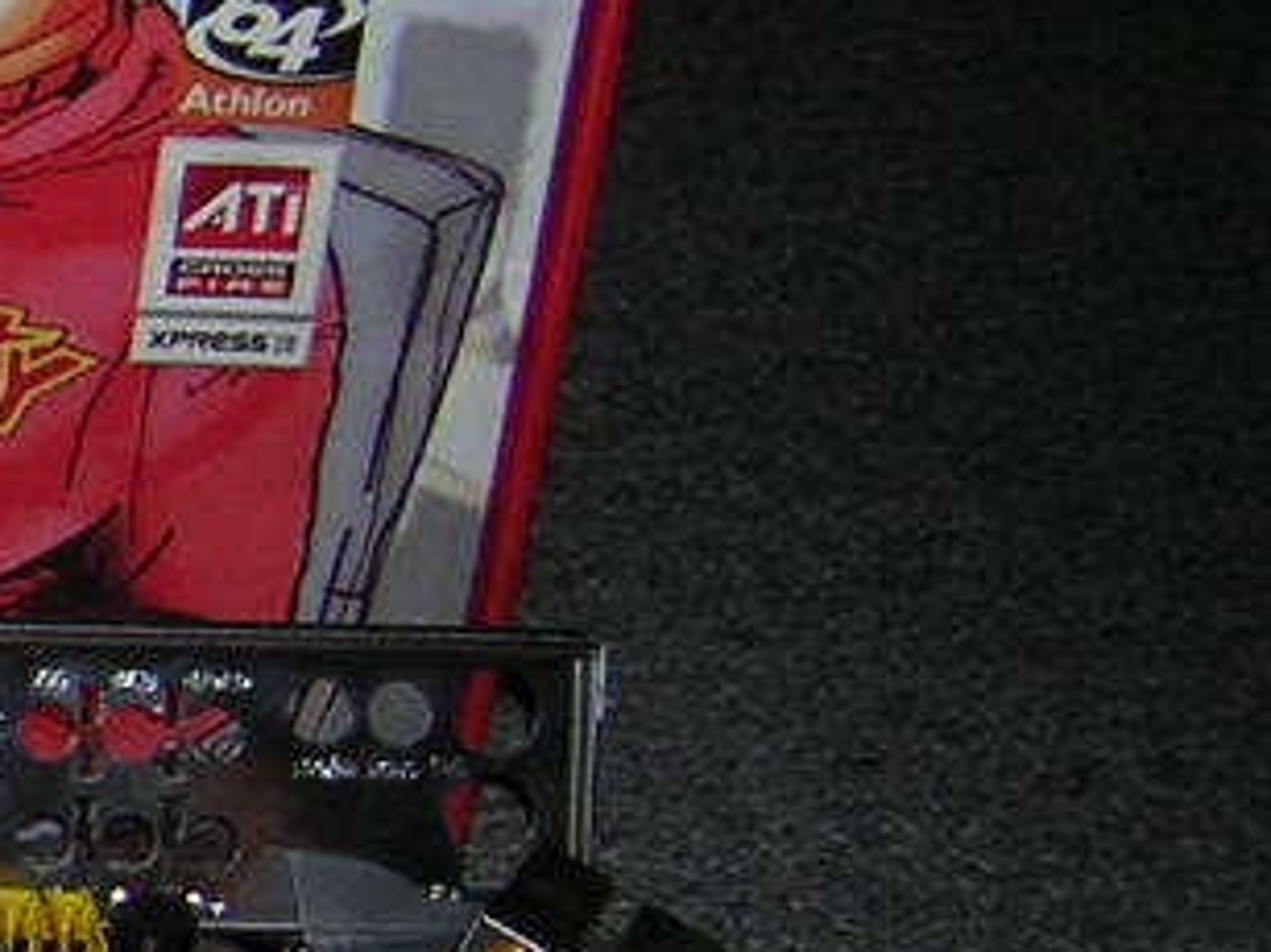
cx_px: -571
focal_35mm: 120
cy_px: 679
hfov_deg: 15.3
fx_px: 4404
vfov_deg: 12.3
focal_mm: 4.7
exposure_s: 1/60.1
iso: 50
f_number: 2.6
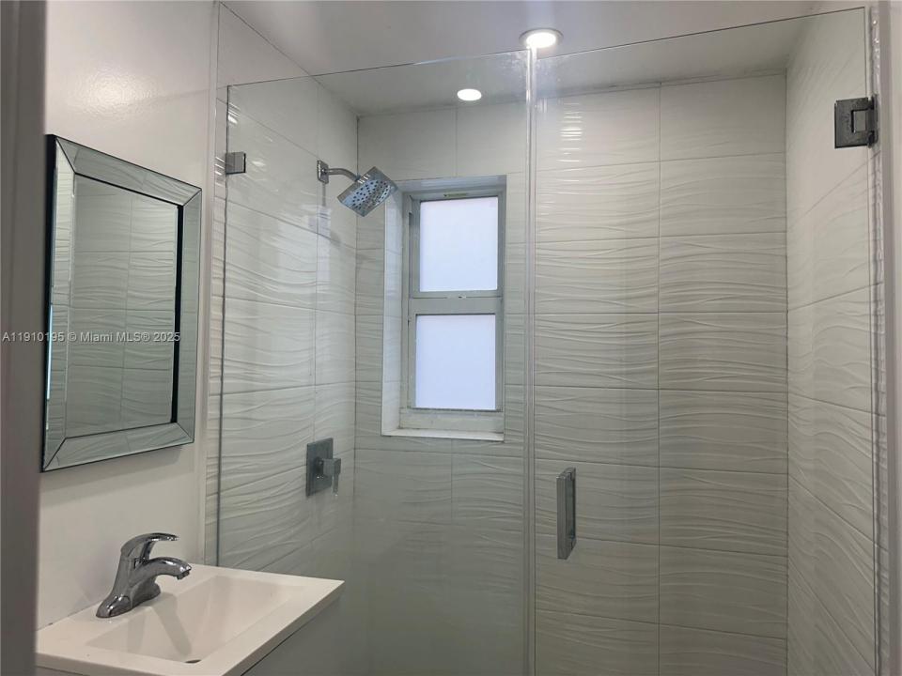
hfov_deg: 71.6
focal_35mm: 24
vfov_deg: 56.8
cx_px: 451
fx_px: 625
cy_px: 338
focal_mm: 6.86
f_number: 1.78
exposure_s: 1/120
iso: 64
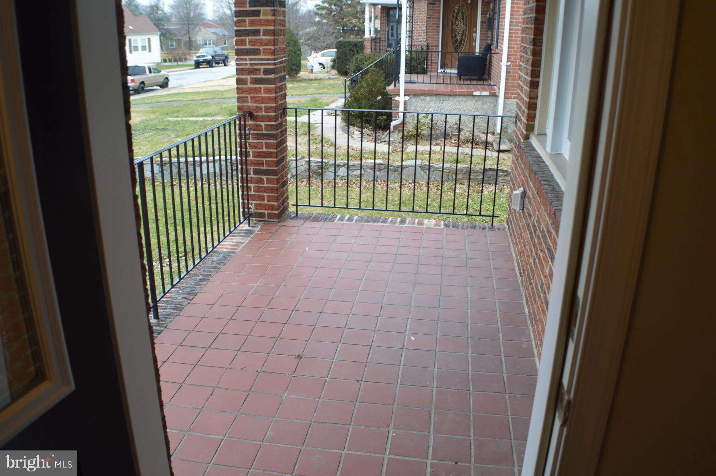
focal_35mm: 39
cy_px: 238
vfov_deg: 34.1
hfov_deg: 49.6
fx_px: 775
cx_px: 358
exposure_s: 1/80
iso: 400
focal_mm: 26
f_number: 4.5
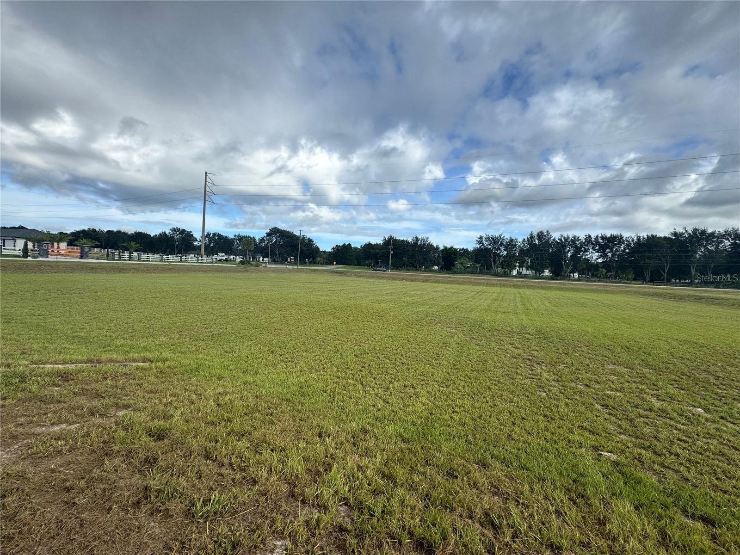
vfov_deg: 85.7
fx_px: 299
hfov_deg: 102.1
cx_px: 370
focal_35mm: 14
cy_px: 278
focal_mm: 2.22
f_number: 2.2
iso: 40
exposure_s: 1/1420
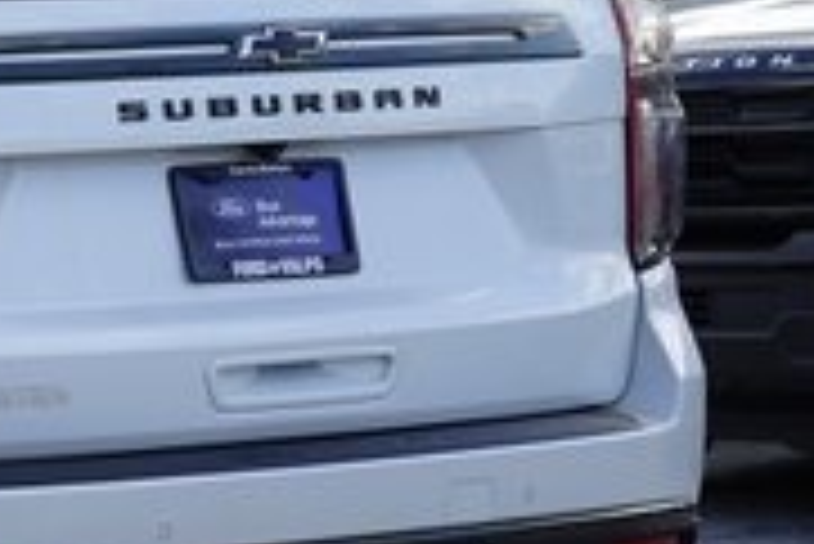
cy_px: 276
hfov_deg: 8.6
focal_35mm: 230
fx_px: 5205
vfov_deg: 6.0
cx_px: -576
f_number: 9
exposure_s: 1/100
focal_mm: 65
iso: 100
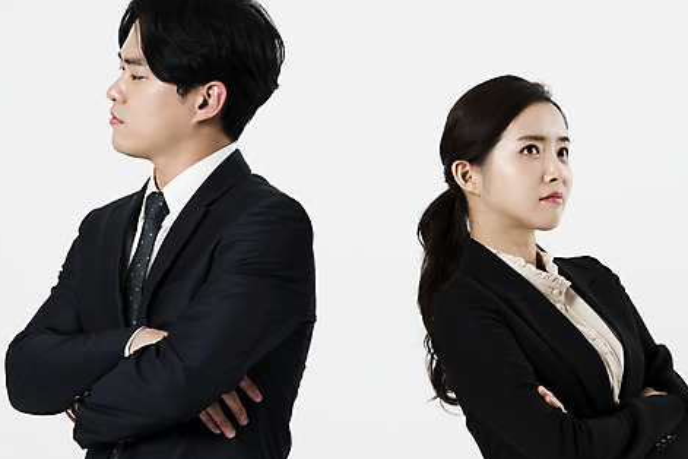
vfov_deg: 8.6
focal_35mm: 159
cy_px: 234
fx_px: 3038
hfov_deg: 12.9
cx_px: 357
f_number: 8
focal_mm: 125
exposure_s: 1/125
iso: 64
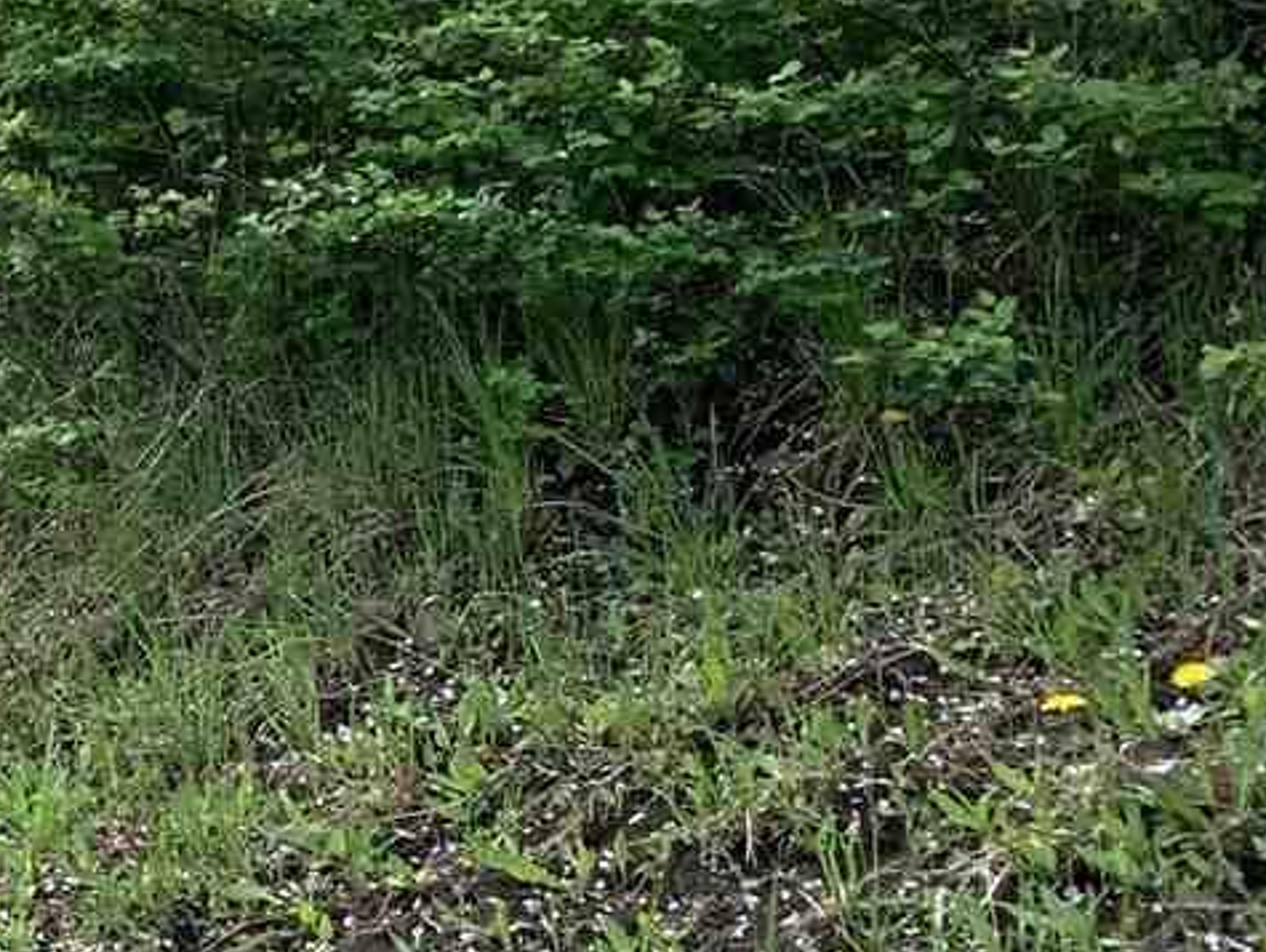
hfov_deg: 14.4
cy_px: 40
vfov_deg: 13.1
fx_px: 4099
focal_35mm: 112
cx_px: -1311
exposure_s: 1/561
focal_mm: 4.25
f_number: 1.8
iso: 25
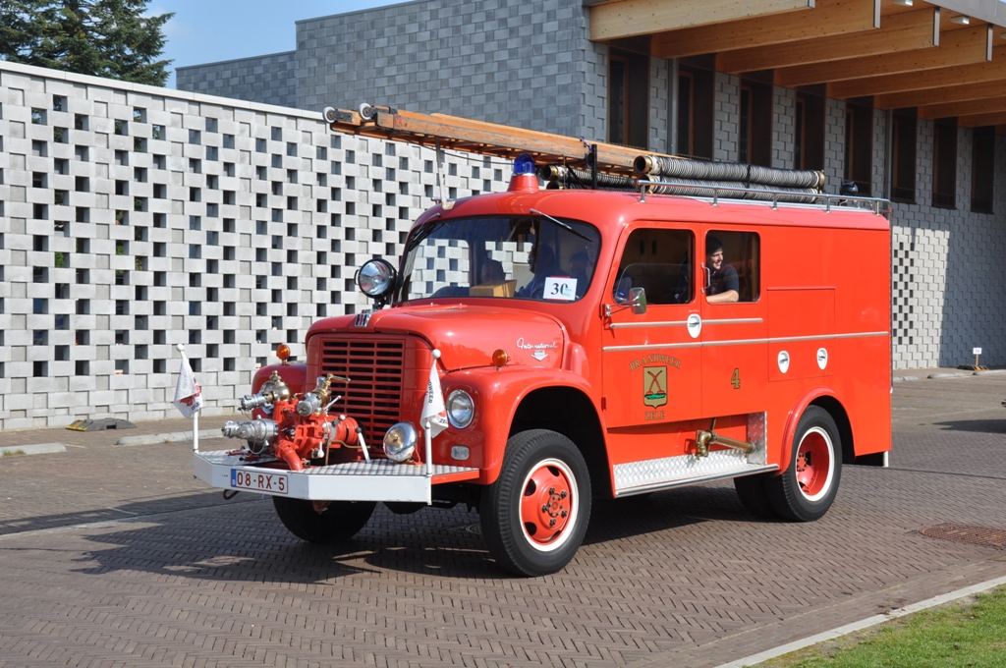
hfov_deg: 37.9
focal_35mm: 52
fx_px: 1465
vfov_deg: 25.7
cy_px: 334
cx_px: 503
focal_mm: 35
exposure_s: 1/250
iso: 200
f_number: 8
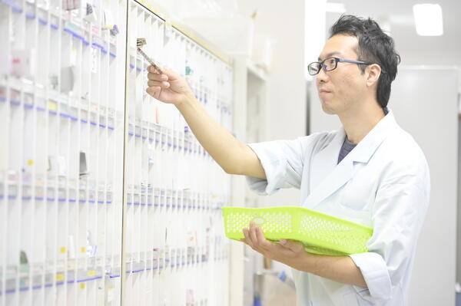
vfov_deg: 11.4
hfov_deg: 17.1
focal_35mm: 120
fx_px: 1535
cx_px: 230
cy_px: 153
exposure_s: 1/125
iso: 1000
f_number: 4
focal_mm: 120
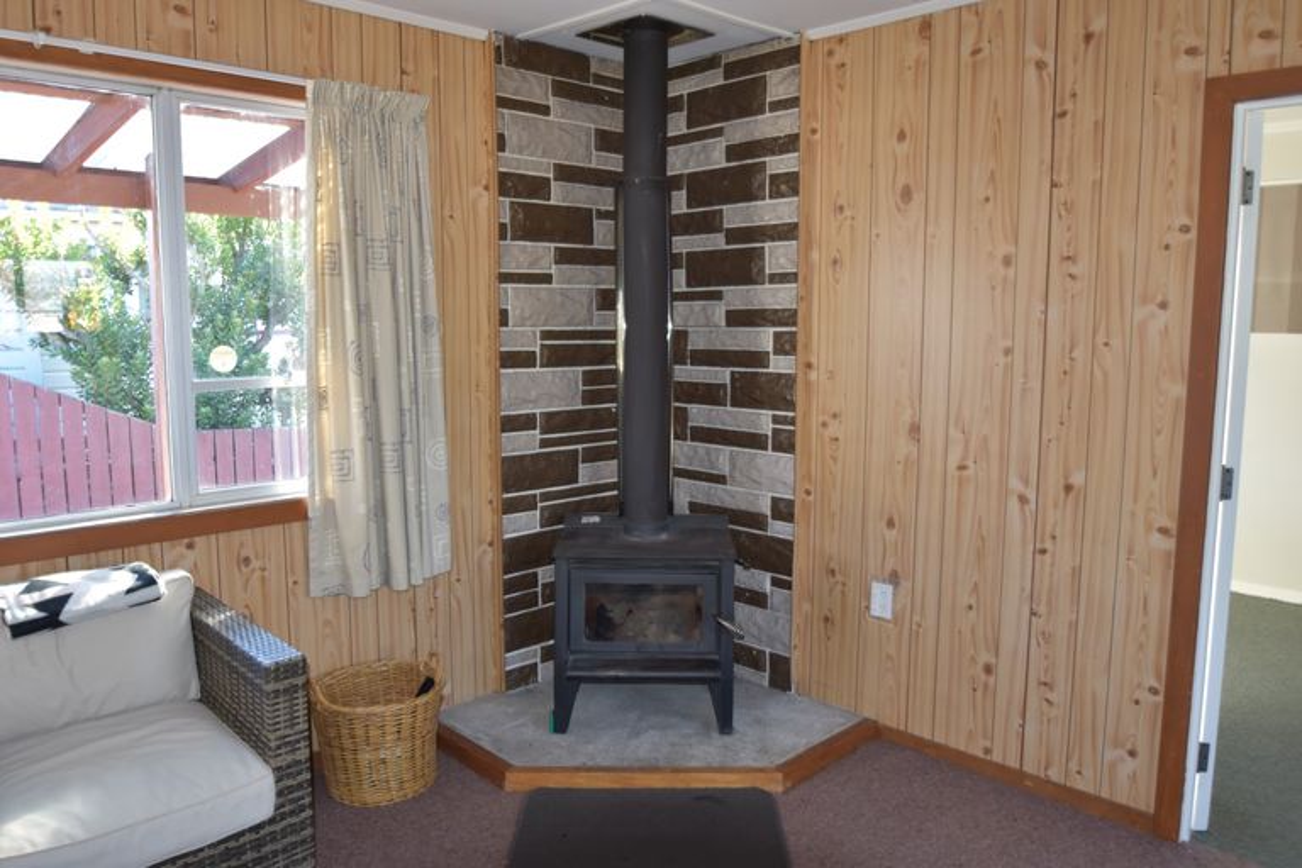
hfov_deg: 70.4
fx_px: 922
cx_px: 651
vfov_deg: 50.4
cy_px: 434
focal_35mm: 26
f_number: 4.2
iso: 400
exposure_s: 1/60
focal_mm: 17
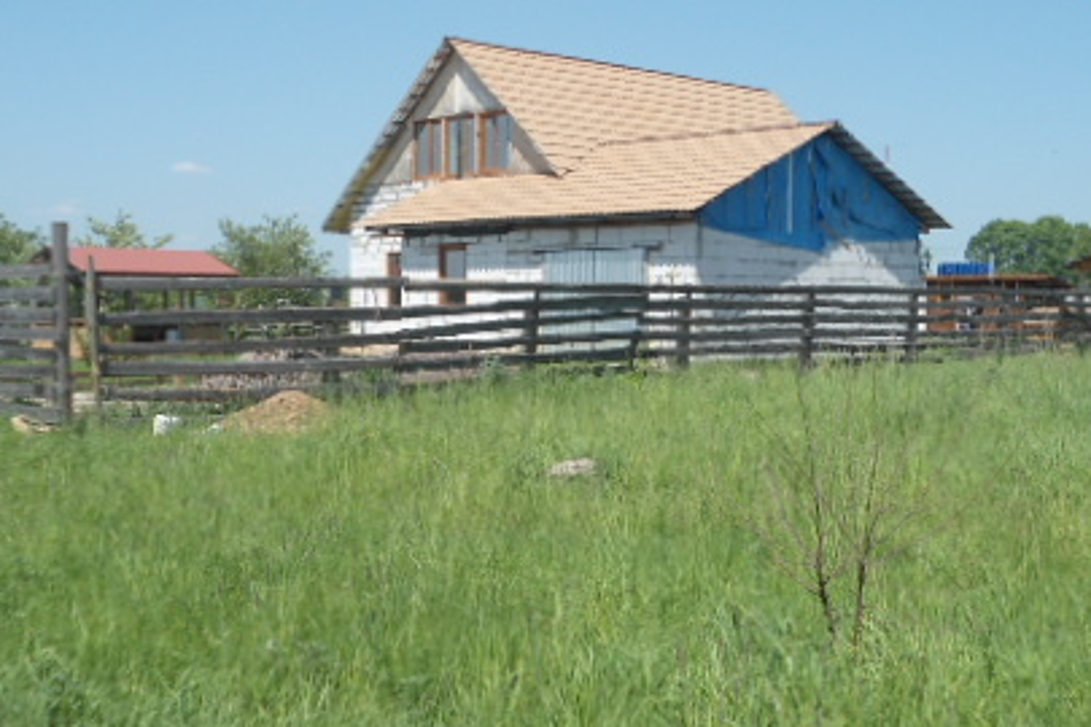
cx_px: 606
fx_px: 1545
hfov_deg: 38.8
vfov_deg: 26.5
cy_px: 326
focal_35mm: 51
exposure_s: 1/125
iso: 80
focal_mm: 5.6
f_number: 8.5
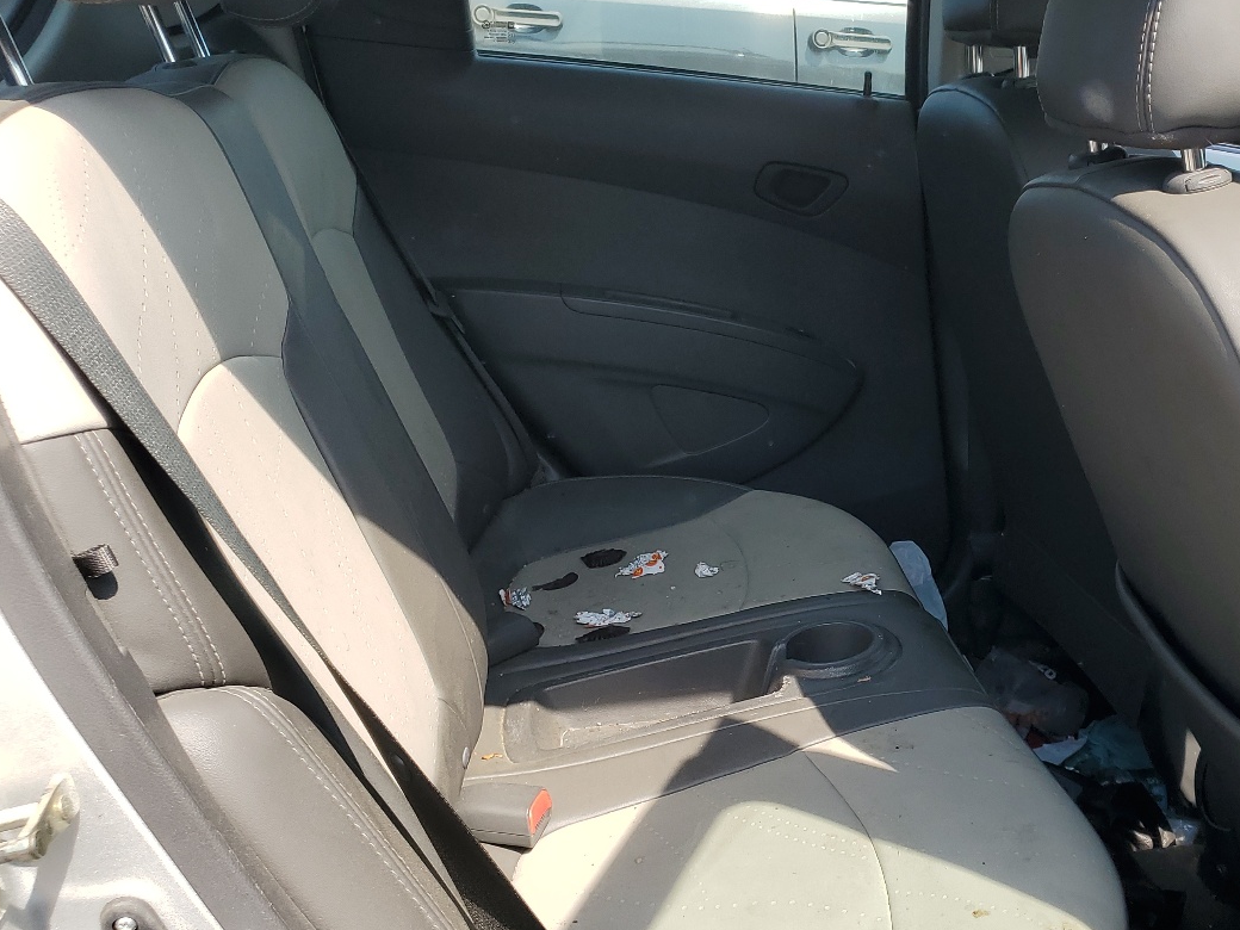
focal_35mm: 40
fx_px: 1433
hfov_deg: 46.0
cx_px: 838
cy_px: 433
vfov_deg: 35.9
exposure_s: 1/1000
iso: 50
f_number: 1.5
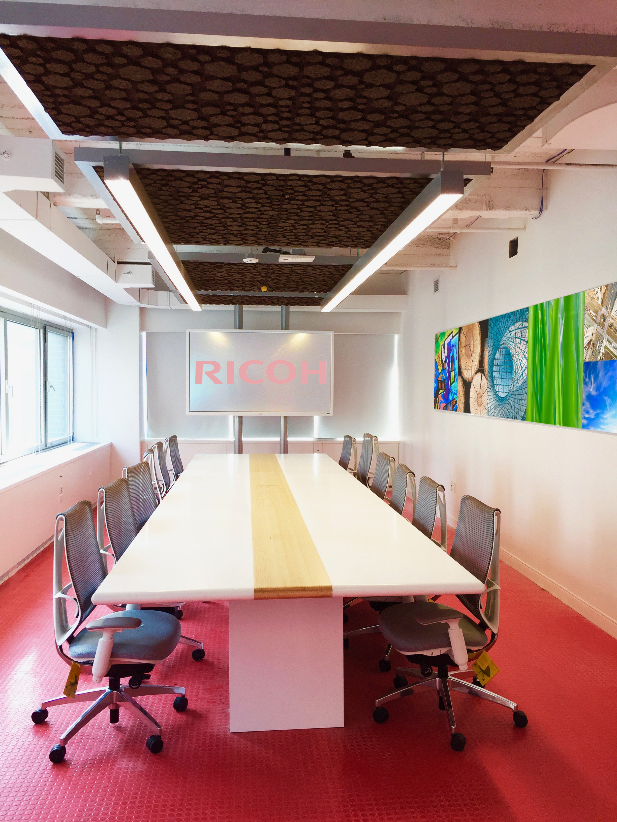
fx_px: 689
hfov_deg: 48.2
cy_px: 411
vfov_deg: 61.7
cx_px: 308
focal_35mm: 29
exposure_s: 1/120
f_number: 2.2
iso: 50
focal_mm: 4.15
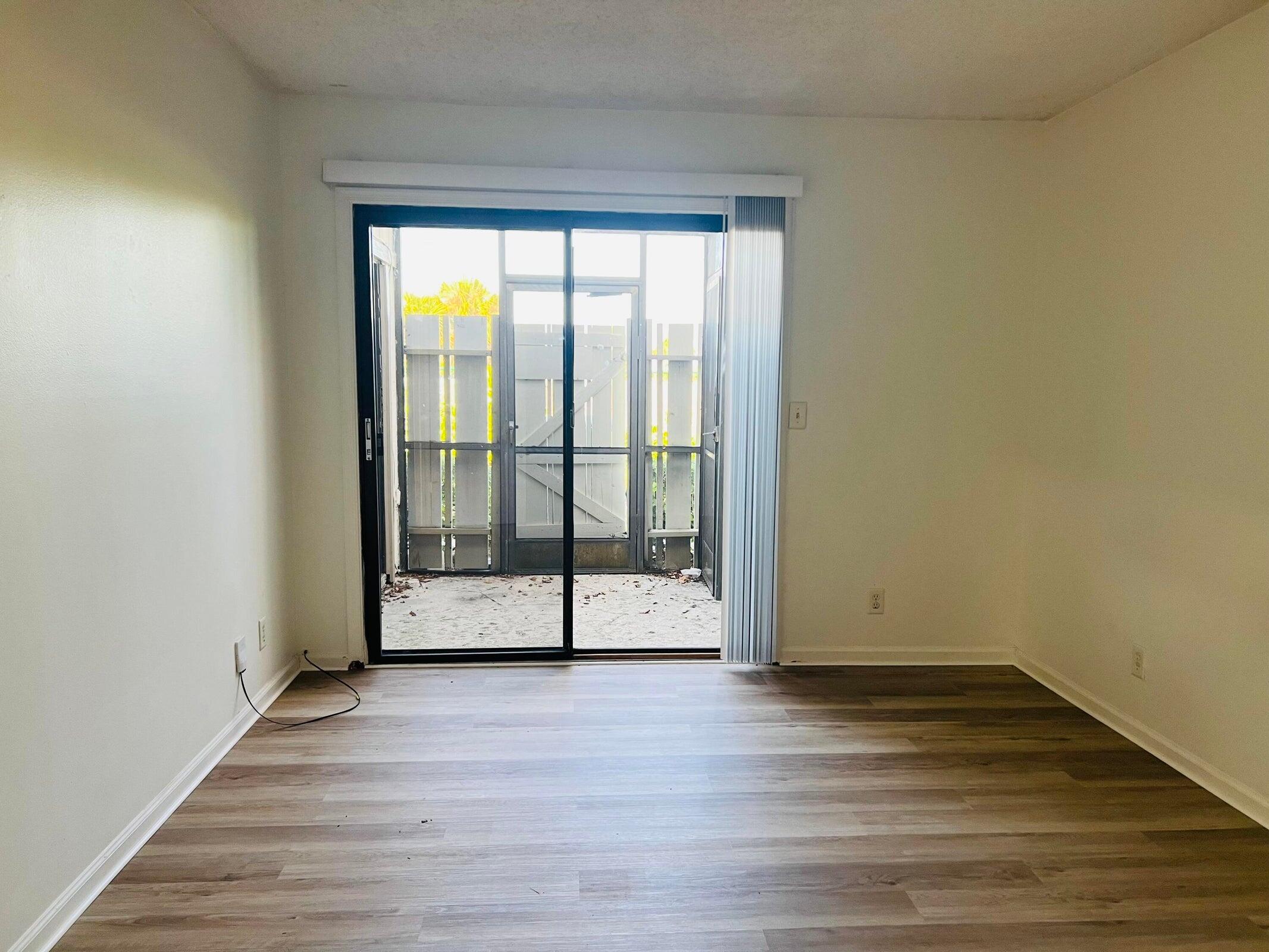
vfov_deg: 53.1
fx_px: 953
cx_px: 634
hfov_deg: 67.3
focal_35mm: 26
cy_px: 476
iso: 125
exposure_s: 1/60
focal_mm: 5.7
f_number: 1.5
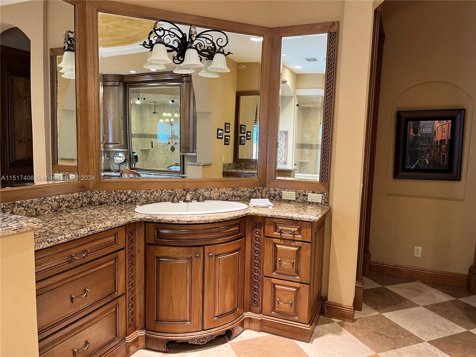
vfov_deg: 53.1
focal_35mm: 26
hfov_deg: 67.3
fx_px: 358
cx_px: 238
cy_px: 178
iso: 200
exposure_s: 1/60
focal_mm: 5.1
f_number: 1.6
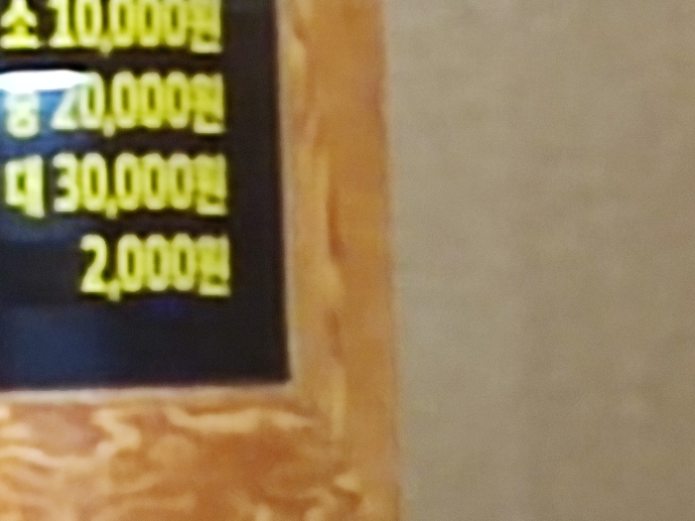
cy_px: -393
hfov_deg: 3.0
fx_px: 12970
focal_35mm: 646
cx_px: -1249
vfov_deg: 2.3
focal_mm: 4.71
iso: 365
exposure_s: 1/60
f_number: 1.79
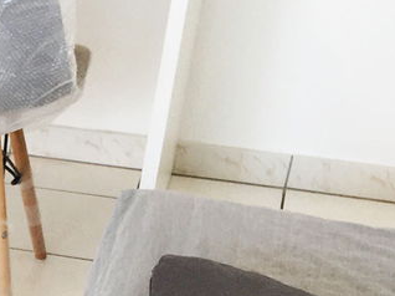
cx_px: -316
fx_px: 1665
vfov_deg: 9.8
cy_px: 466
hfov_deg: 12.4
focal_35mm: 146
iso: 25
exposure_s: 1/50
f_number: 2.2
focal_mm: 4.15
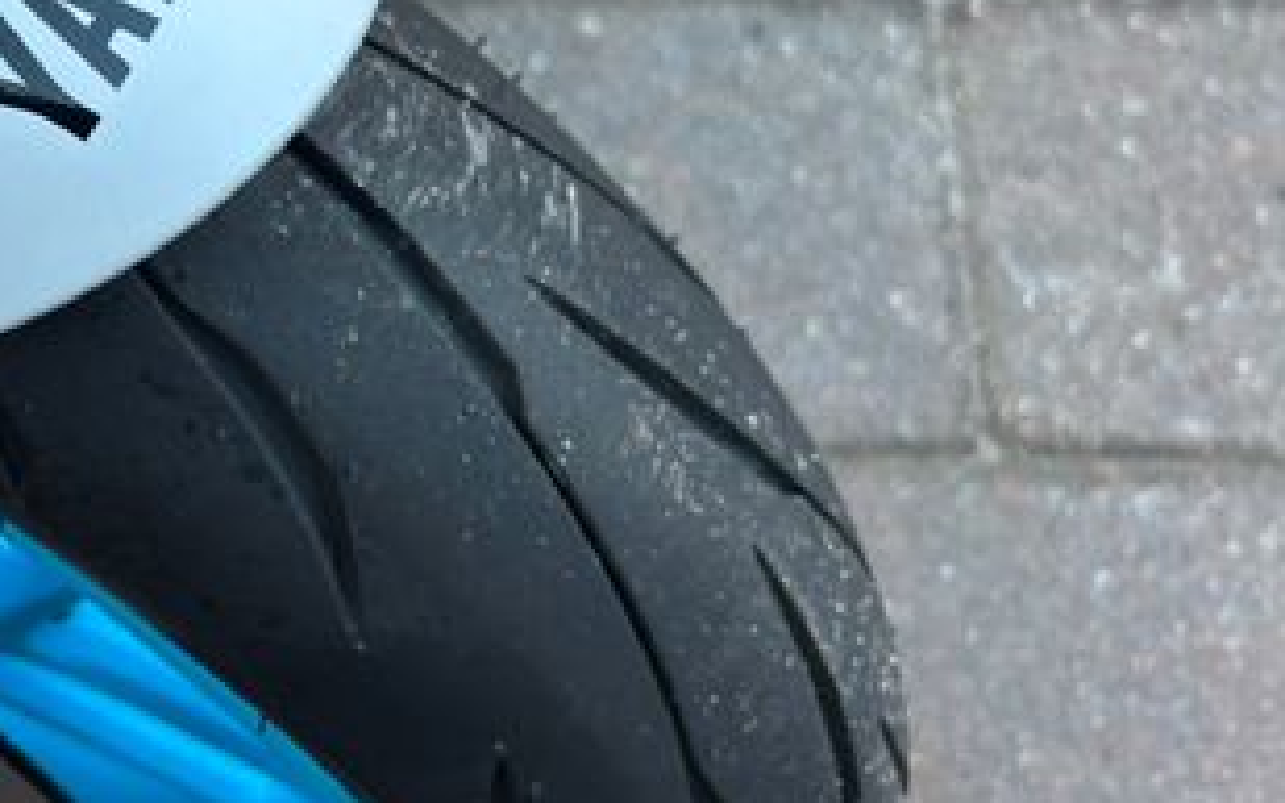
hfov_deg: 33.0
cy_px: 116
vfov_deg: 22.3
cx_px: 25
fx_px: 1996
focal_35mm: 57
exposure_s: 1/121
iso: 40
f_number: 1.6
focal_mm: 5.96
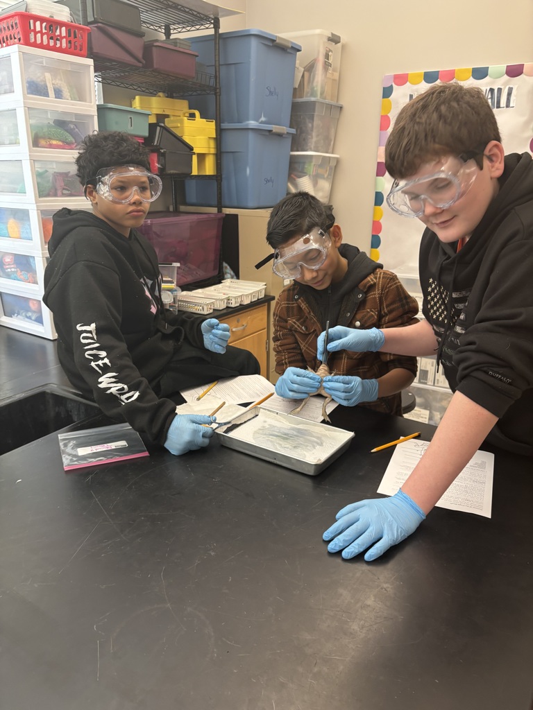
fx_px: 534
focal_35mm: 26
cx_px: 266
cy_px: 355
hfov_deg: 53.1
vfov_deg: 67.3
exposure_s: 1/60
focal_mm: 5.96
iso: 125
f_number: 1.6
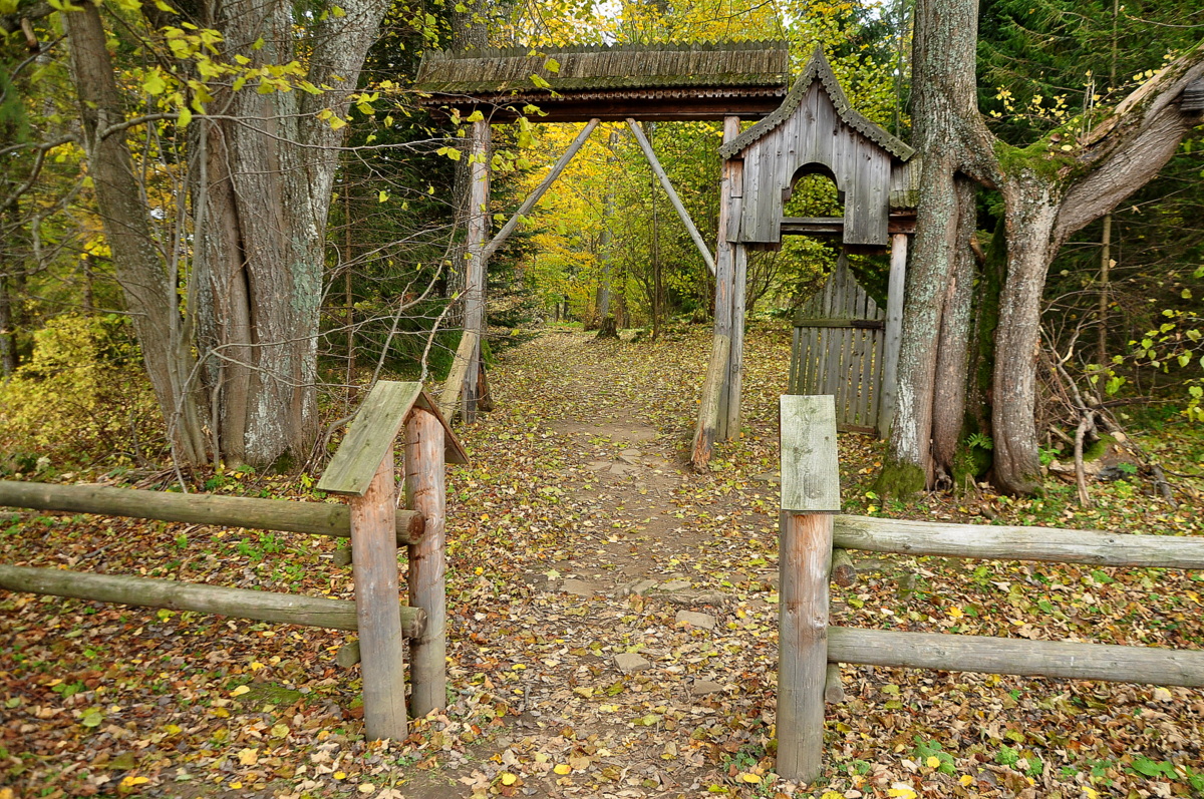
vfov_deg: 47.8
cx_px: 602
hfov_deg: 67.4
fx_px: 902
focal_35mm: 27
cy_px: 400
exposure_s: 1/100
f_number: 5
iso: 400
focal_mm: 18
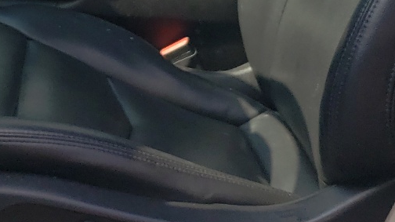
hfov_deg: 23.3
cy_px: -45
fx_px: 942
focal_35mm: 90
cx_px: 68
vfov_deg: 13.1
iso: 50
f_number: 1.5
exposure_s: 1/1429
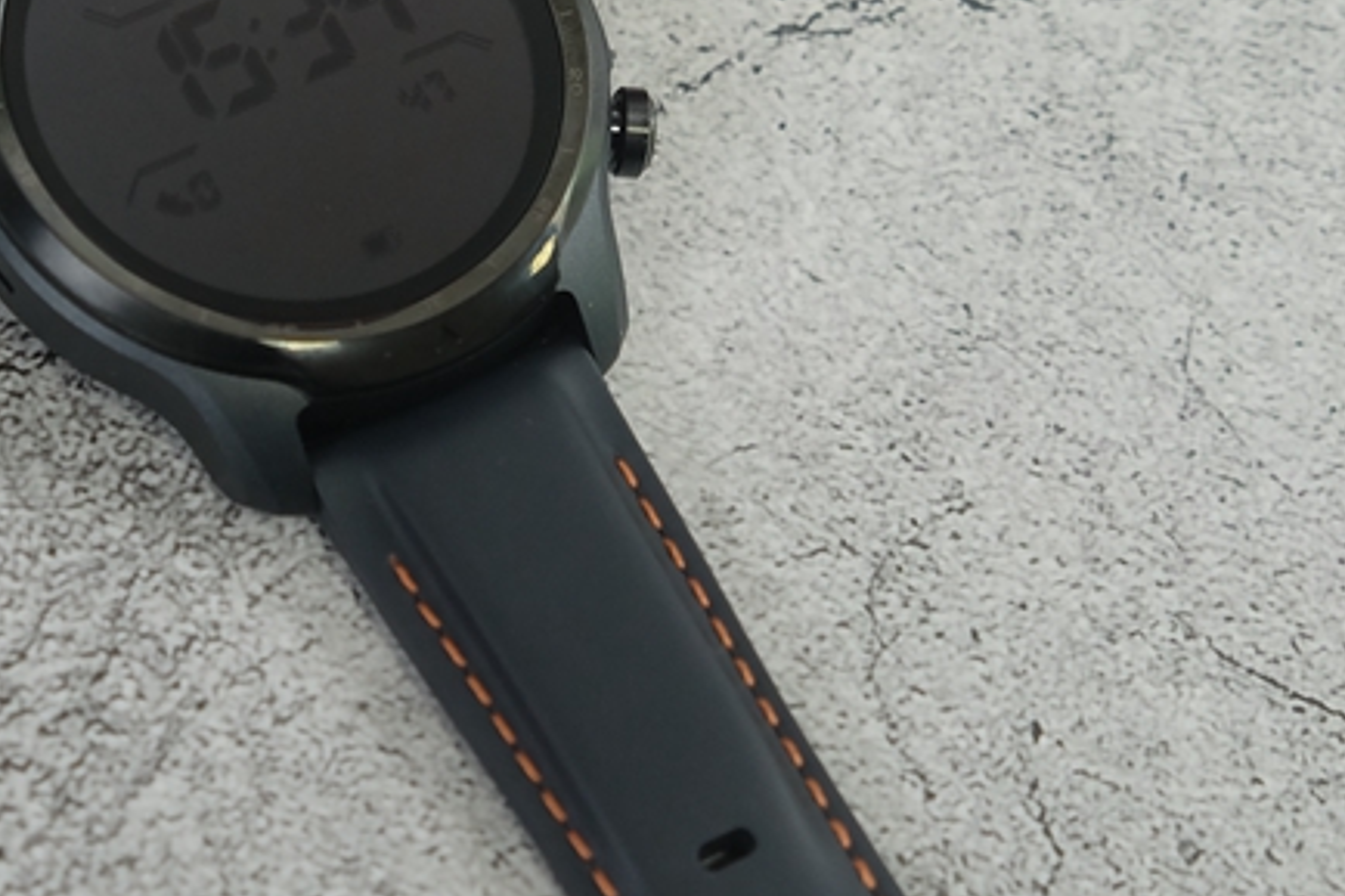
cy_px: 265
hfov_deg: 14.2
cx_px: 291
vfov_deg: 9.5
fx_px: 5378
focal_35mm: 144
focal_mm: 40.7
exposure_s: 1/85
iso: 500
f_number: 4.5
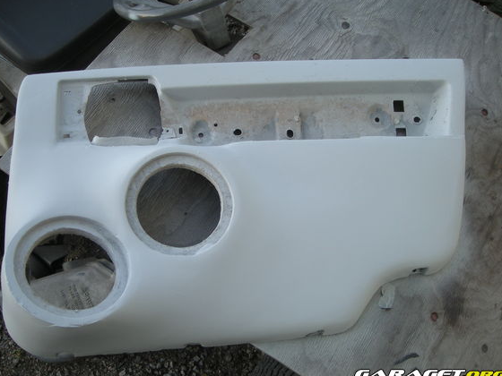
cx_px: 221
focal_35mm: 40
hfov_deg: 46.7
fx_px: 580
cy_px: 168
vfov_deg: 35.9
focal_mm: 5.7
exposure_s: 1/65.8
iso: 50
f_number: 2.8
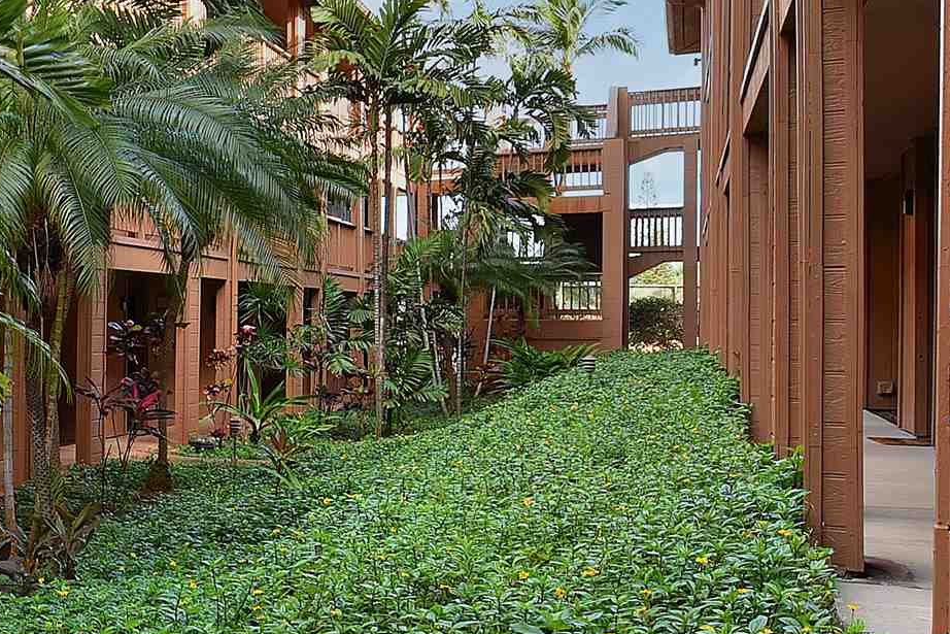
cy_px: 280
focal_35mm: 50
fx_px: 1320
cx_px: -263
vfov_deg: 27.0
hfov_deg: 31.3
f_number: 5.6
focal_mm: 15
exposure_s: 1/125
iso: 320
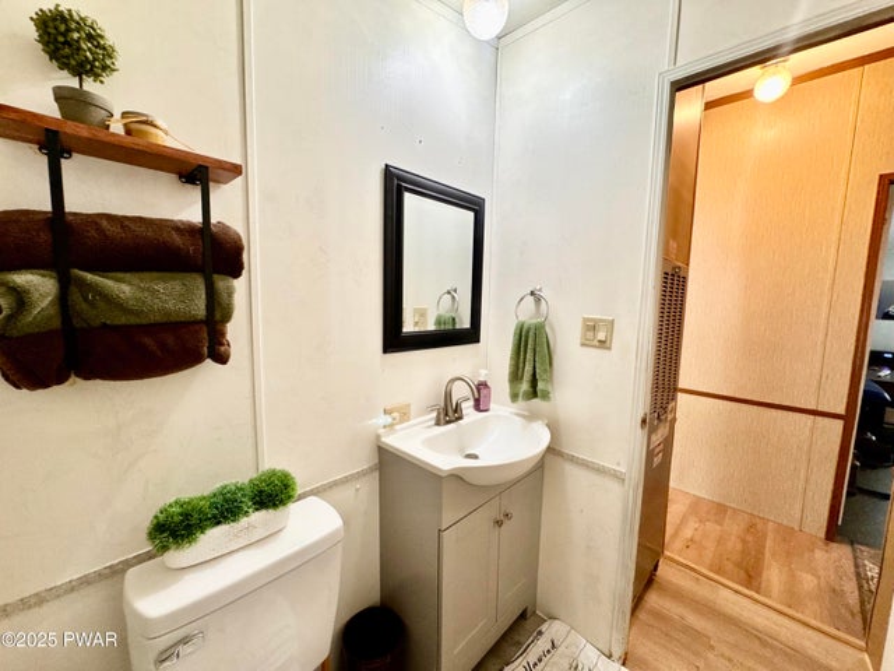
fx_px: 362
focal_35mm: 14
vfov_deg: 85.7
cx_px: 447
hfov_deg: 102.1
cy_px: 336
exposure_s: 1/60
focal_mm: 2.22
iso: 320
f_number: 2.2
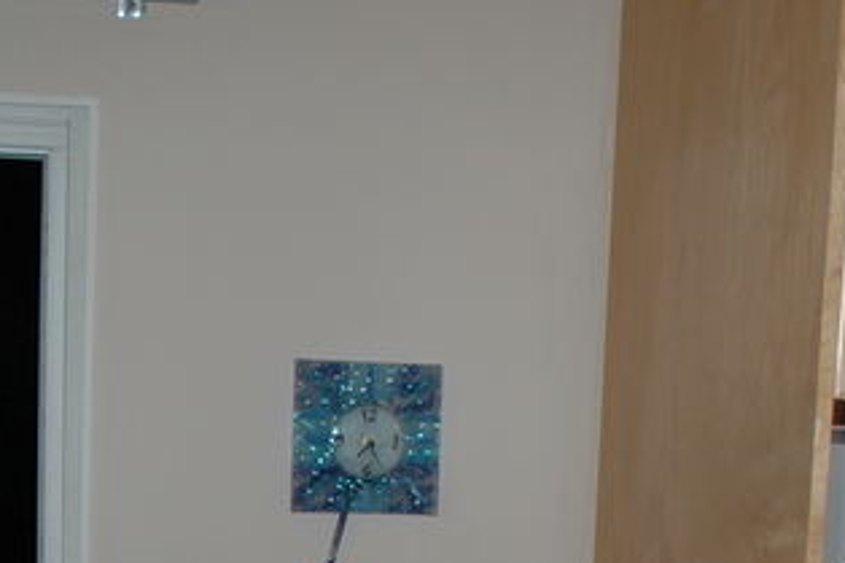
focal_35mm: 88
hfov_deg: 23.1
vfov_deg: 14.7
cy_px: 785
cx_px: 509
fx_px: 2064
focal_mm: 18
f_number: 3.5
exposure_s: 1/60
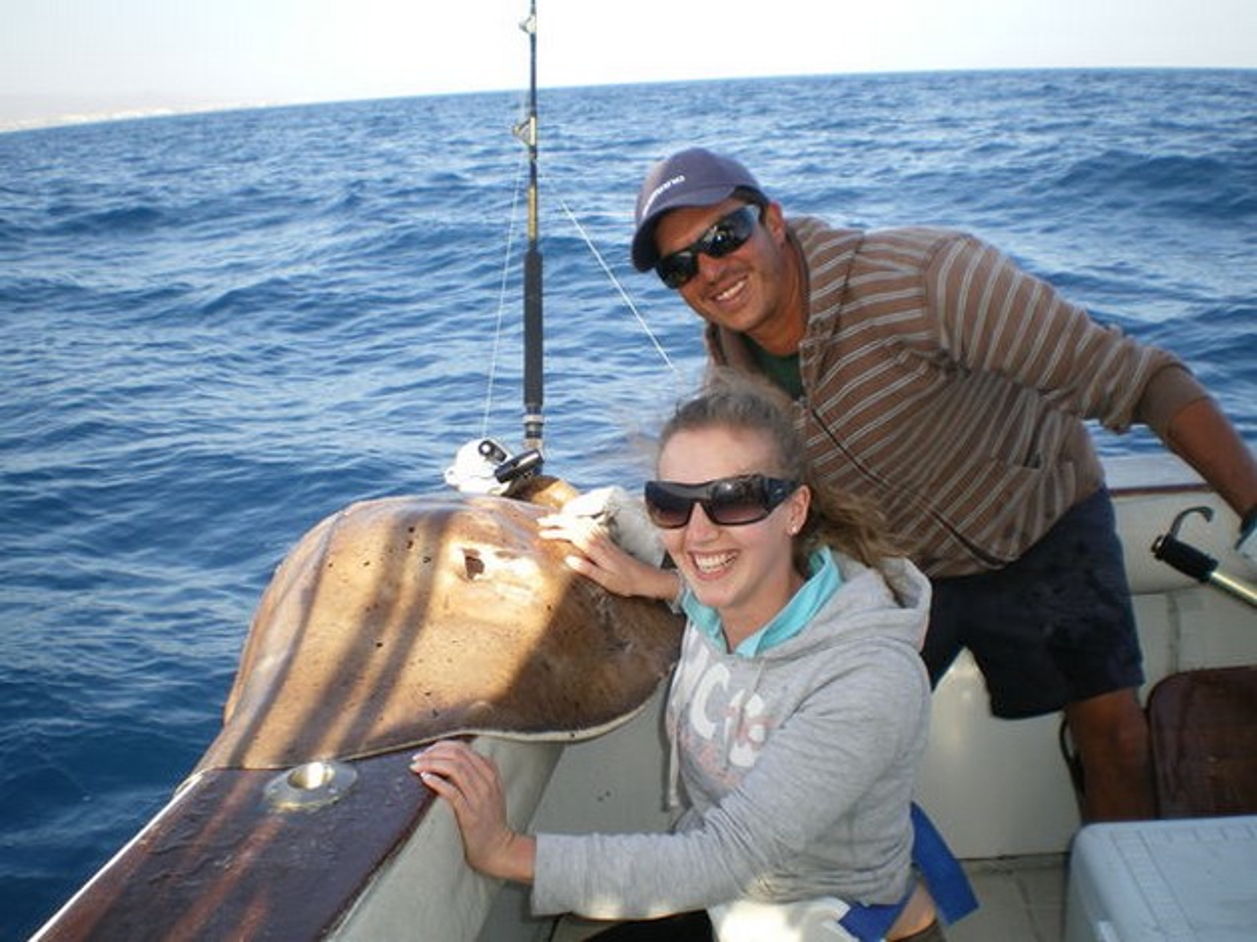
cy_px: 471
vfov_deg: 39.6
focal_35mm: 36
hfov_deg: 51.4
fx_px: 1307
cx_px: 628
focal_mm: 6.3
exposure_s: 1/160
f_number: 4.6
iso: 50
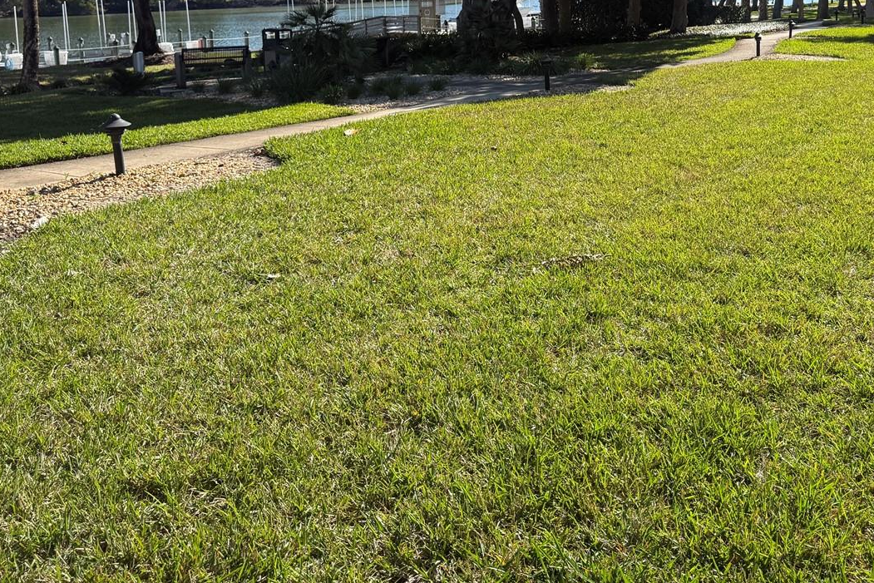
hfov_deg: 50.1
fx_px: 923
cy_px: 97
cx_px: 556
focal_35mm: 38
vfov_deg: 33.8
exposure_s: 1/2611
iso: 80
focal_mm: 6.76
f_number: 1.78
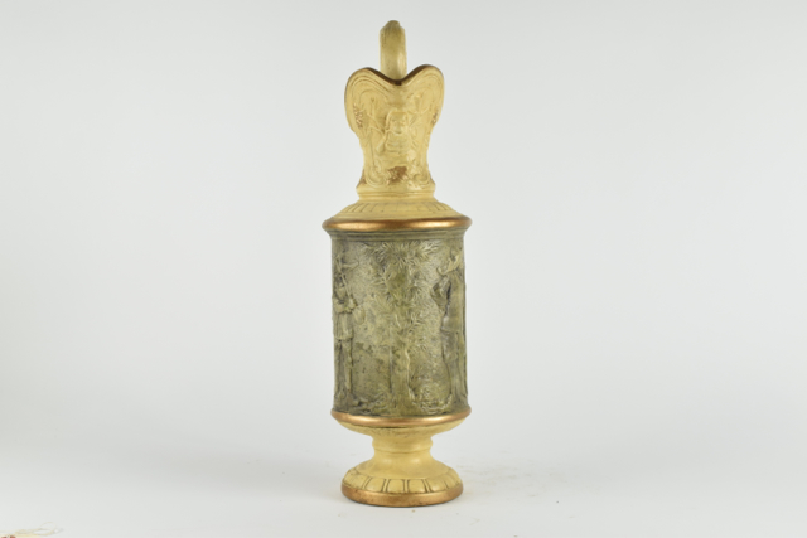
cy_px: 269
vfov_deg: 20.2
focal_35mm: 68
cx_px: 404
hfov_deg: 29.9
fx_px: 1513
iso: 400
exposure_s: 1/125
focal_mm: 45
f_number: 8
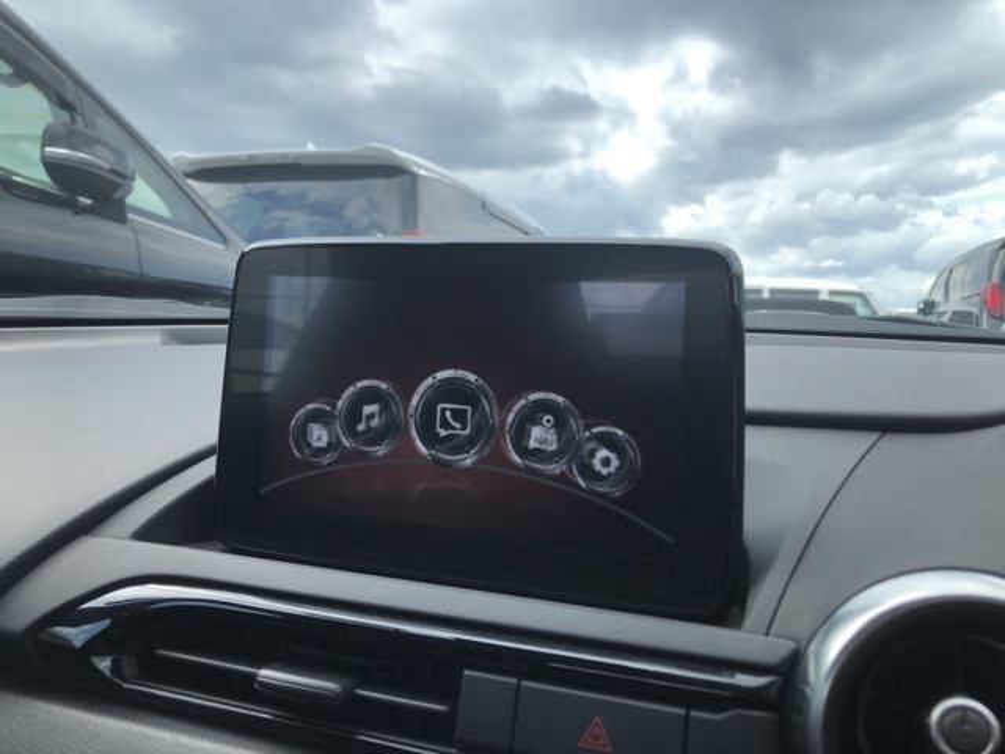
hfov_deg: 63.4
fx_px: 813
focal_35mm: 28
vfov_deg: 49.7
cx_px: 502
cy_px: 377
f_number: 1.8
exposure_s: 1/453
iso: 20
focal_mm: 3.99
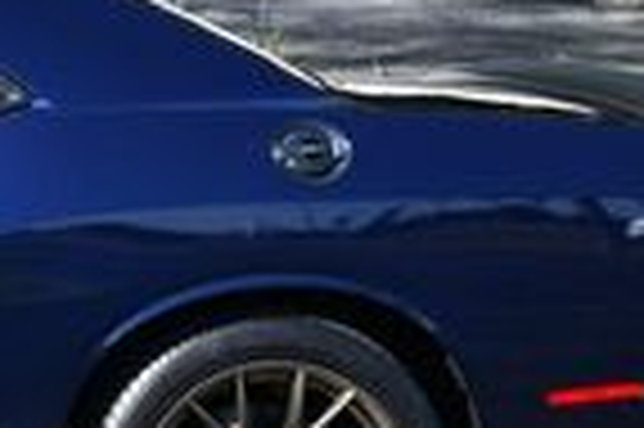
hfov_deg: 8.8
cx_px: -509
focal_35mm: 224
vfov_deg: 6.1
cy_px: -59
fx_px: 4002
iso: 180
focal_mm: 25
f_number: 8
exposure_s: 1/250
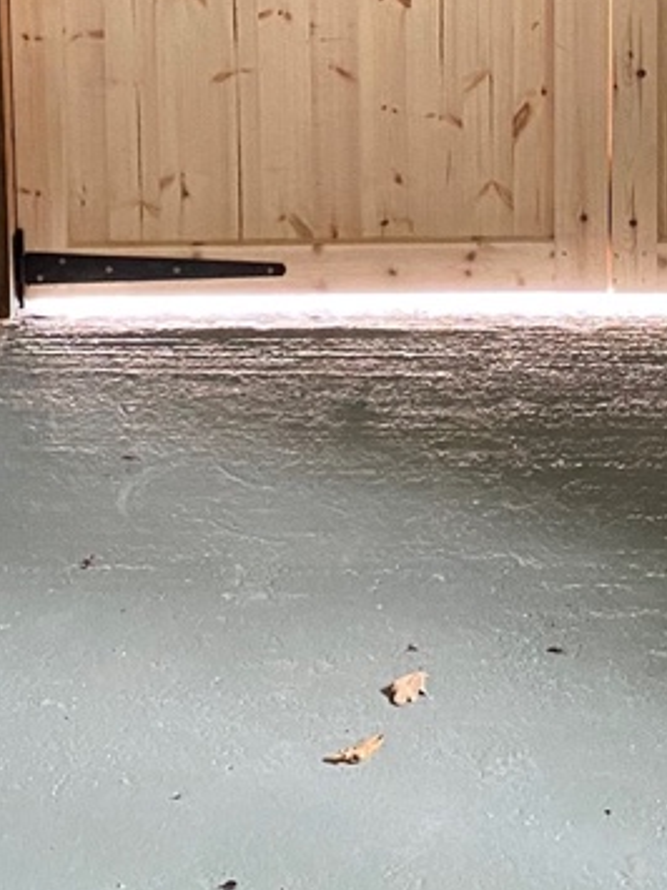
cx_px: 642
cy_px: -213
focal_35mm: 88
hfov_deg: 16.5
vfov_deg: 20.6
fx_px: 2262
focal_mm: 4.25
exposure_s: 1/40
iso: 640
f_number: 1.8
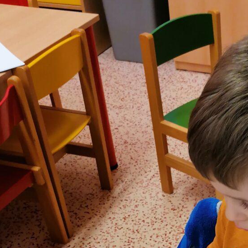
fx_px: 559
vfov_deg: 23.3
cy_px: 282
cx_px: 265
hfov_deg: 23.6
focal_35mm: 69
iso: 200
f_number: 1.8
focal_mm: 4.75
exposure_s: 1/50
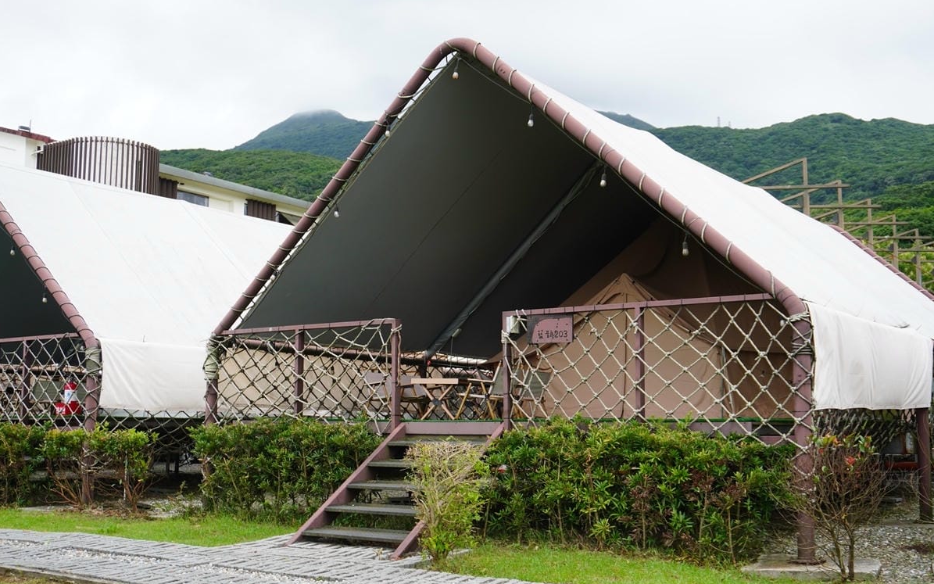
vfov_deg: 29.9
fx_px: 1095
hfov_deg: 46.2
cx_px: 467
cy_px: 310
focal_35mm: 43
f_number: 5.6
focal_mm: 28
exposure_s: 1/100
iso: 100
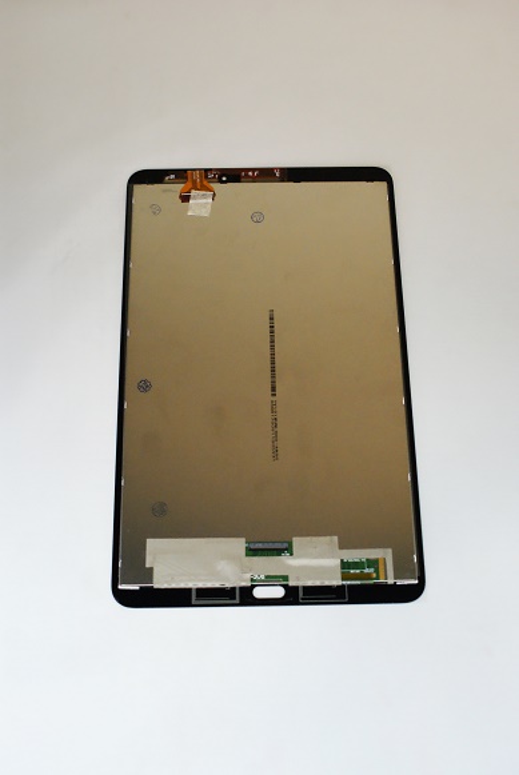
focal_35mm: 45
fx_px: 970
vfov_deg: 43.6
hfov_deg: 29.9
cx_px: 260
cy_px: 388
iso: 1600
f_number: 5
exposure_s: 1/160
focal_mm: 30
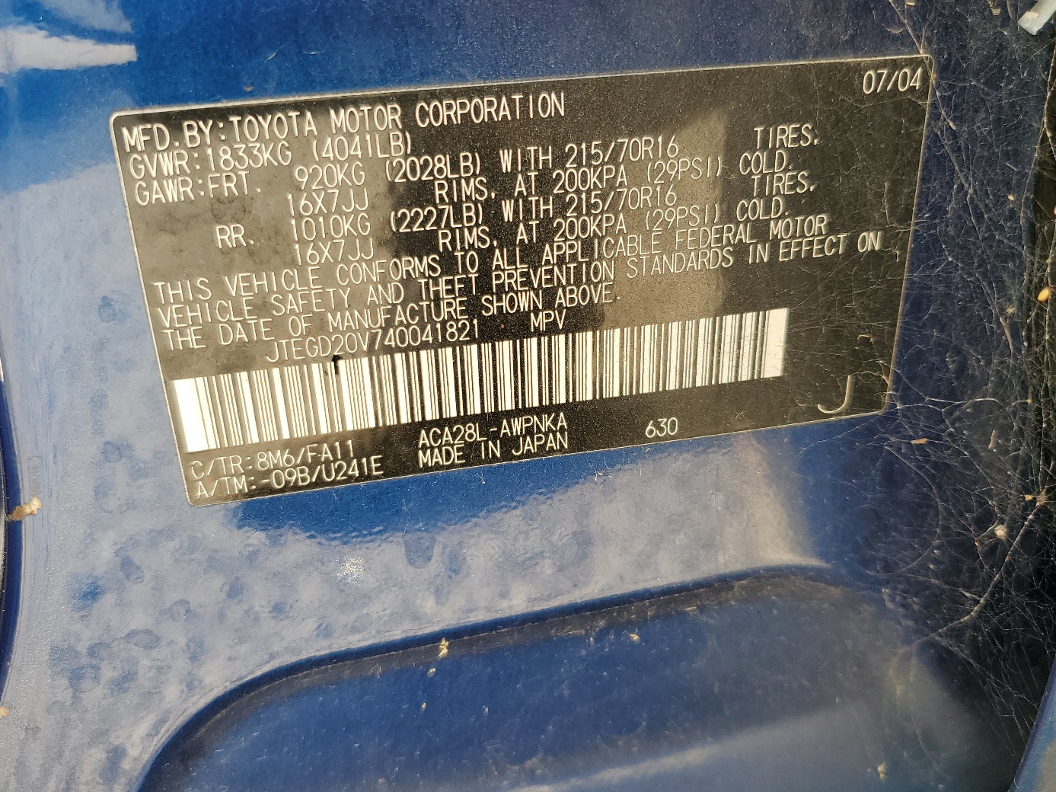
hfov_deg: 60.0
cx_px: 514
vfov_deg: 46.8
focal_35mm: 30
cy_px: 390
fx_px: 915
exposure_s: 1/164
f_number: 1.5
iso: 50
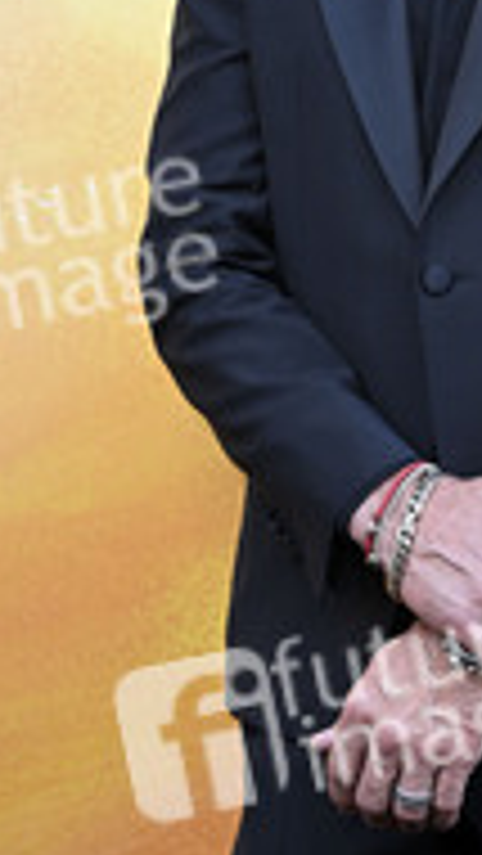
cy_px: 40
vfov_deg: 11.0
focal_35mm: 194
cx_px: 477
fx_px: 4404
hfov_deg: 6.2
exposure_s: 1/200
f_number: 5.6
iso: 1000
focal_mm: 88
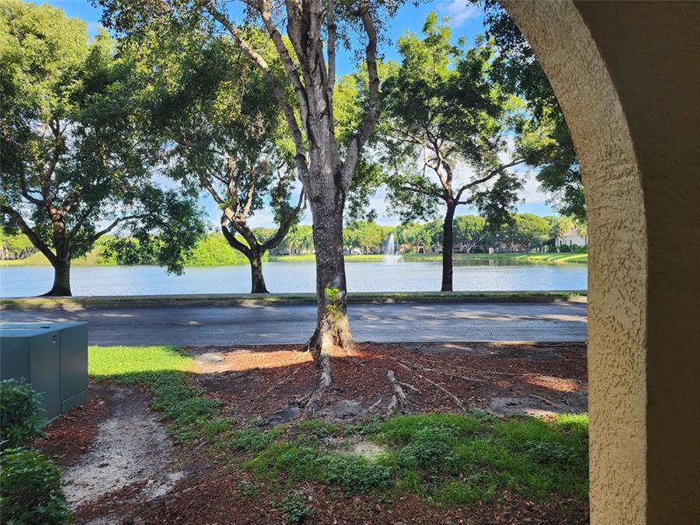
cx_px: 350
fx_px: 465
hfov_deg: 73.9
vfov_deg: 58.9
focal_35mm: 23
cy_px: 262
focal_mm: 6.4
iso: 16
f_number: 1.8
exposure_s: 1/180
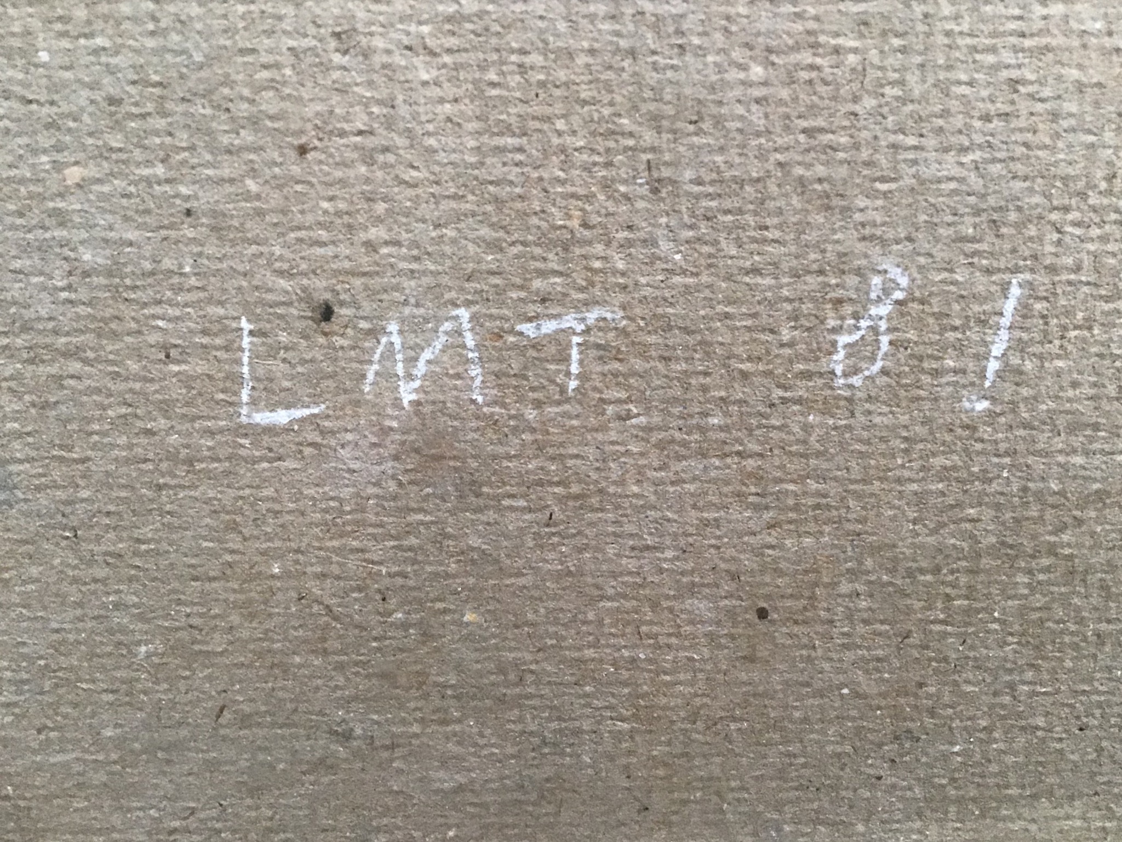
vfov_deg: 45.4
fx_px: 1005
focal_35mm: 31
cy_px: 421
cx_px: 561
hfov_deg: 58.4
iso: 200
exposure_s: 1/33
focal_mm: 3.3
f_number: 2.4
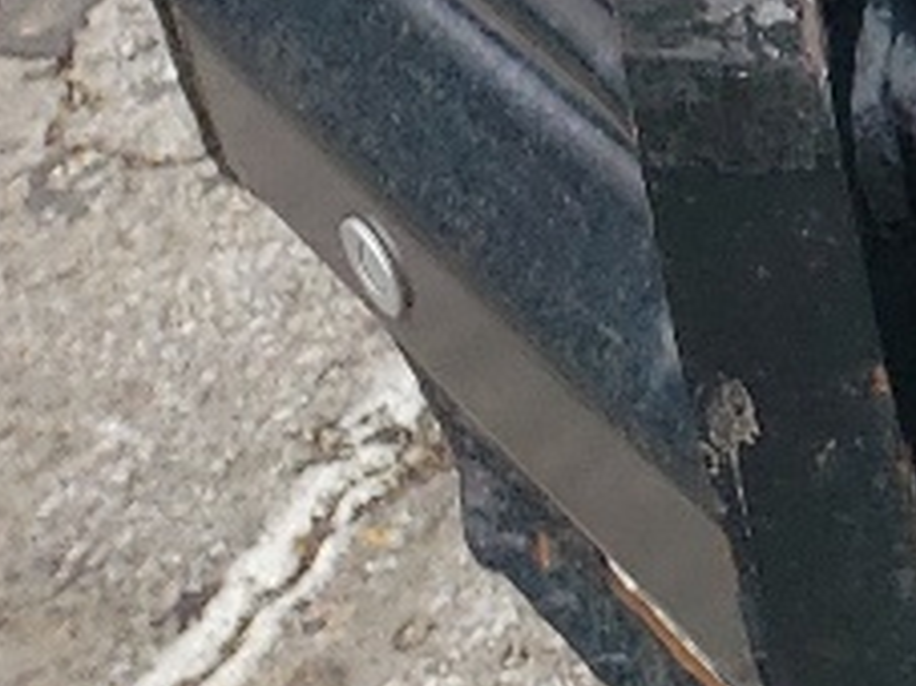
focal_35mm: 183
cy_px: -1223
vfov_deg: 7.3
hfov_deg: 8.6
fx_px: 4840
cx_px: 2938
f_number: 1.5
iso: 50
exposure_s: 1/1667
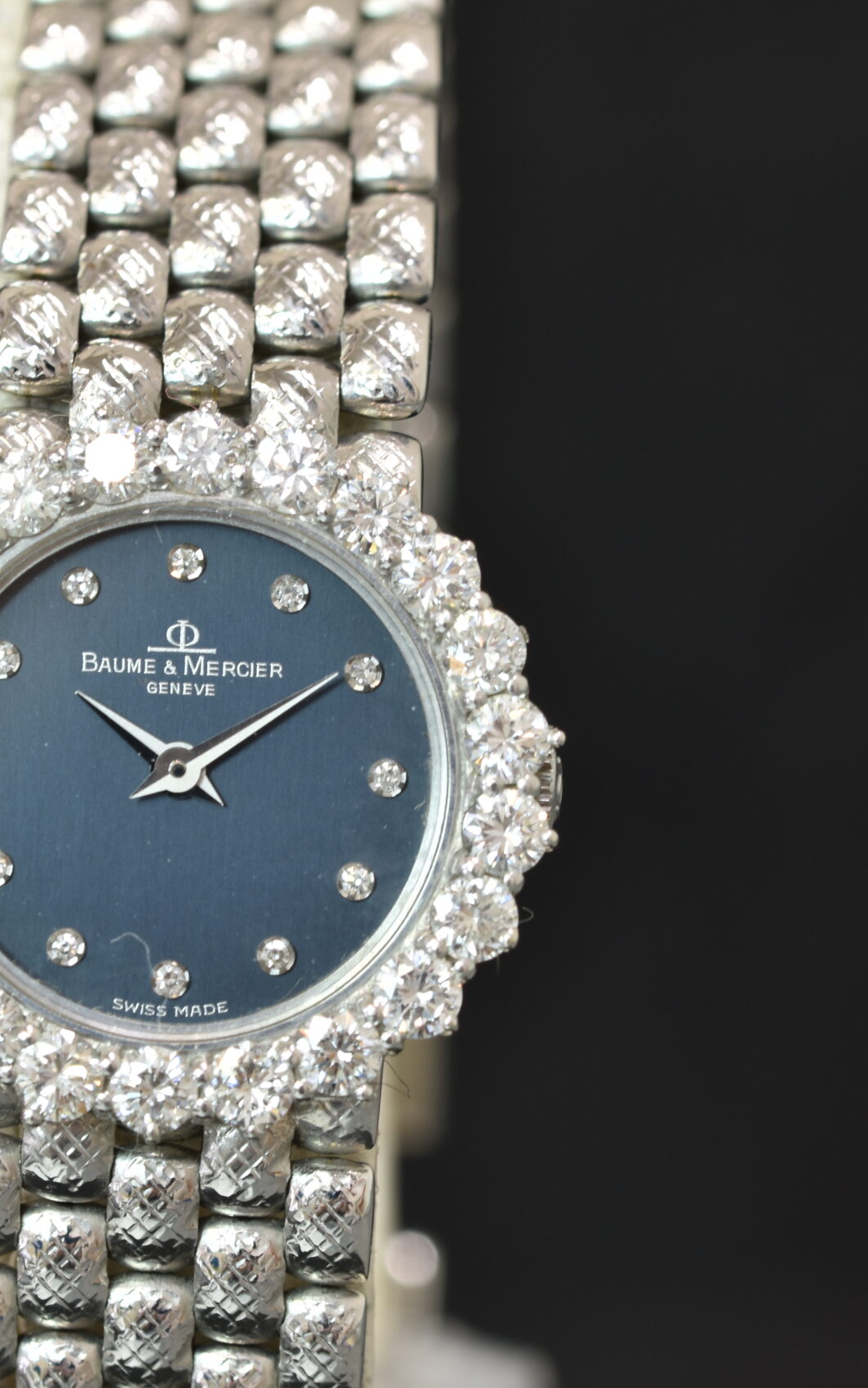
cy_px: 693
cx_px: 105
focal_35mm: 207
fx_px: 7833
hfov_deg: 6.3
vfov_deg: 10.1
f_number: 8
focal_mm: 90
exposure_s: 1/6
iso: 100
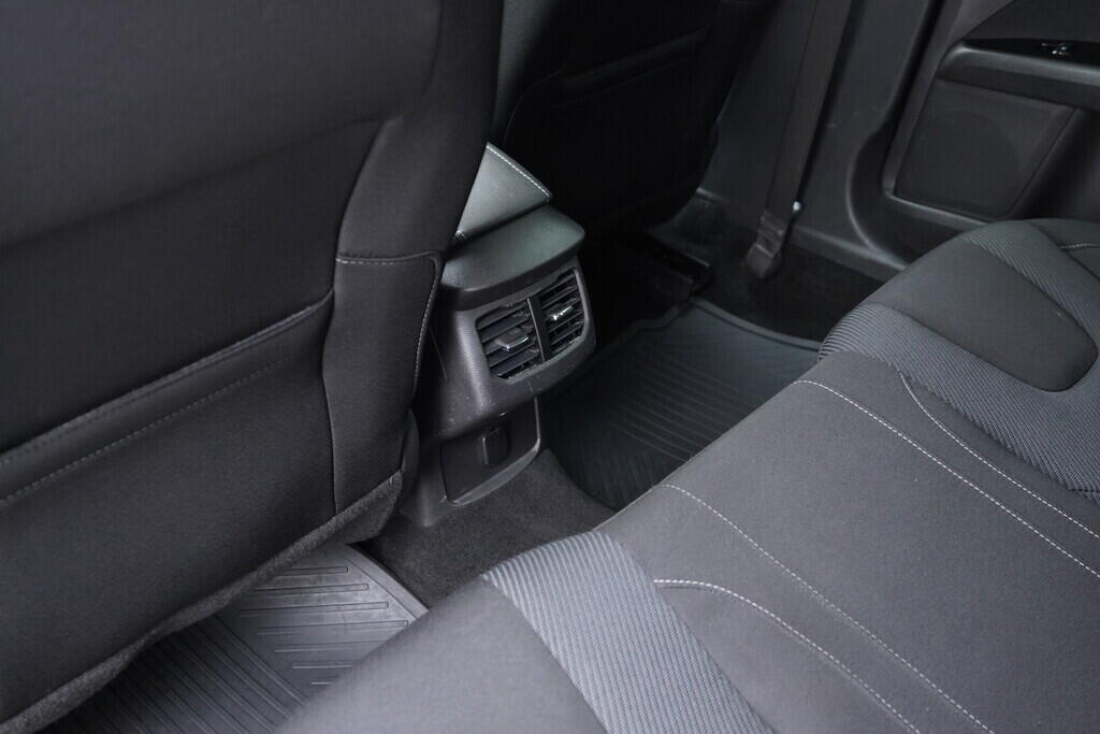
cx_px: 550
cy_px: 367
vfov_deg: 36.9
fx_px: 1100
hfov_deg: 53.1
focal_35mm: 36
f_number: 2.8
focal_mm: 24
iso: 1600
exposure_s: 1/40
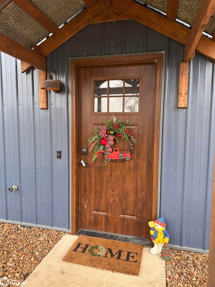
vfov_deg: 71.6
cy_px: 144
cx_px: 108
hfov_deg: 56.8
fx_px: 199
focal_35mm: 24
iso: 125
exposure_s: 1/121
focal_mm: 6.86
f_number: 1.78
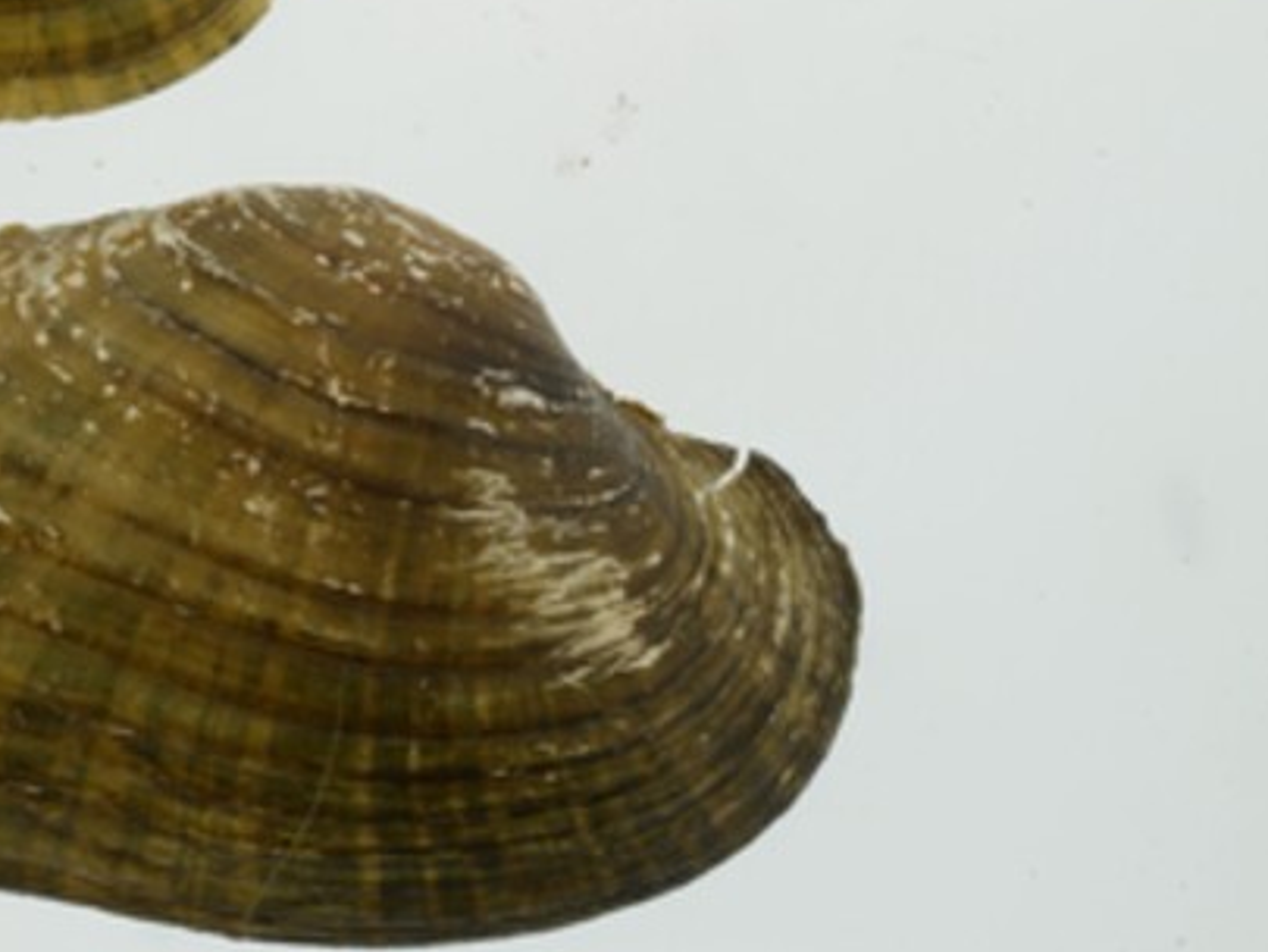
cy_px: 105
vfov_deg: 8.7
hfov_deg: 11.4
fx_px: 6266
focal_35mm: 171
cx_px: -188
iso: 100
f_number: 32
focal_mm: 60
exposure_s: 1/10
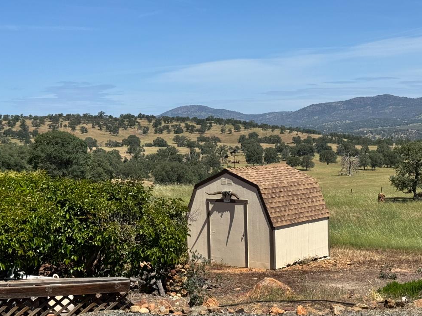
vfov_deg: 20.2
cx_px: 277
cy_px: 186
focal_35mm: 73
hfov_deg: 26.5
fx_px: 890
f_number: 1.78
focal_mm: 6.76
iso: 64
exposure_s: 1/6410
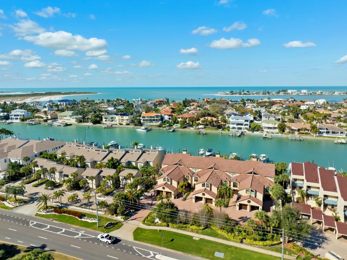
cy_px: 130
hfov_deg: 71.6
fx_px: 240
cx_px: 174
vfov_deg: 56.8
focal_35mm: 24
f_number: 2.8
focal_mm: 12.29
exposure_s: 1/2000
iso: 100
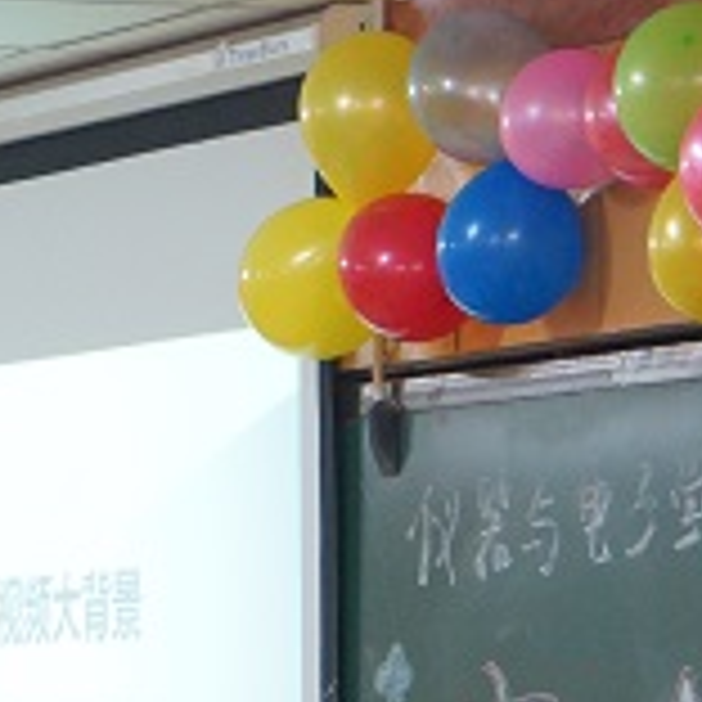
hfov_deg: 5.2
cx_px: -68
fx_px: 7709
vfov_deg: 5.2
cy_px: 468
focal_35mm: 336
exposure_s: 1/30
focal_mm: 69
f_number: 5.6
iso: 1600
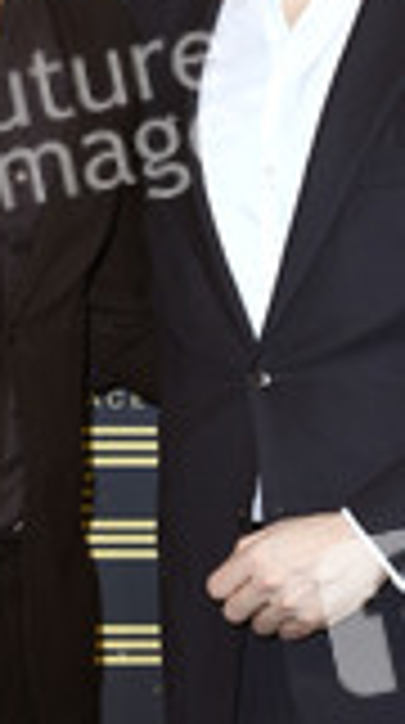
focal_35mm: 146
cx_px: 140
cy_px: 364
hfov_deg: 8.3
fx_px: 2801
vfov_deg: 14.7
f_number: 5.6
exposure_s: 1/250
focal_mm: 56
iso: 320
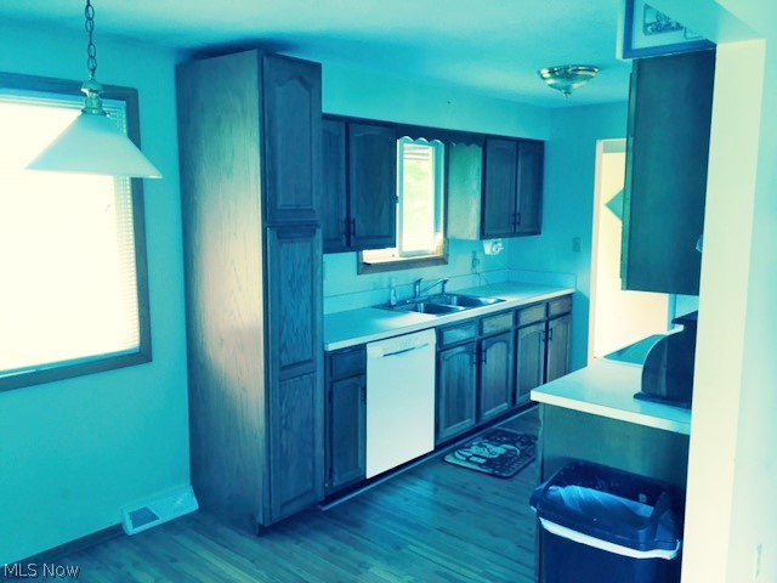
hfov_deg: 61.7
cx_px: 388
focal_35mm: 29
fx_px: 651
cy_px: 292
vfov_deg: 48.2
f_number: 2.2
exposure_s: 1/30
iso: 80
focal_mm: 4.15
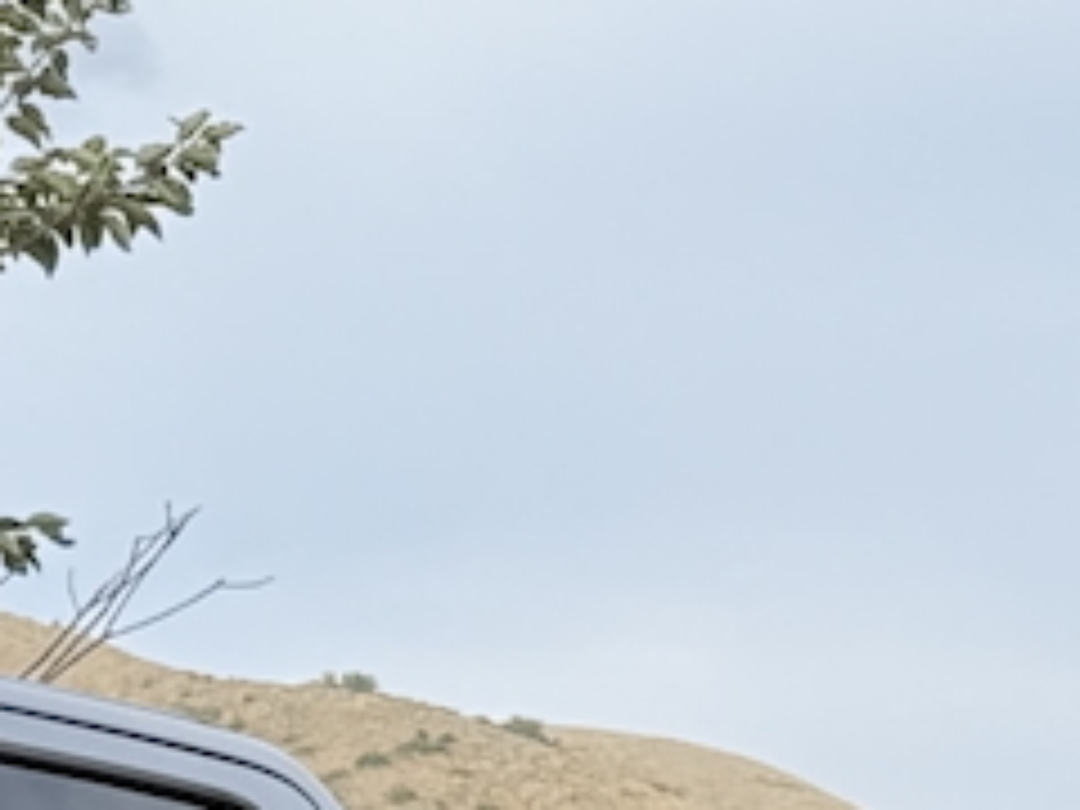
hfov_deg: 7.4
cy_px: 1260
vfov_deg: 5.7
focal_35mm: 256
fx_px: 7987
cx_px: -1058
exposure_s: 1/2415
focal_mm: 6.76
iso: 64
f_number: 1.78
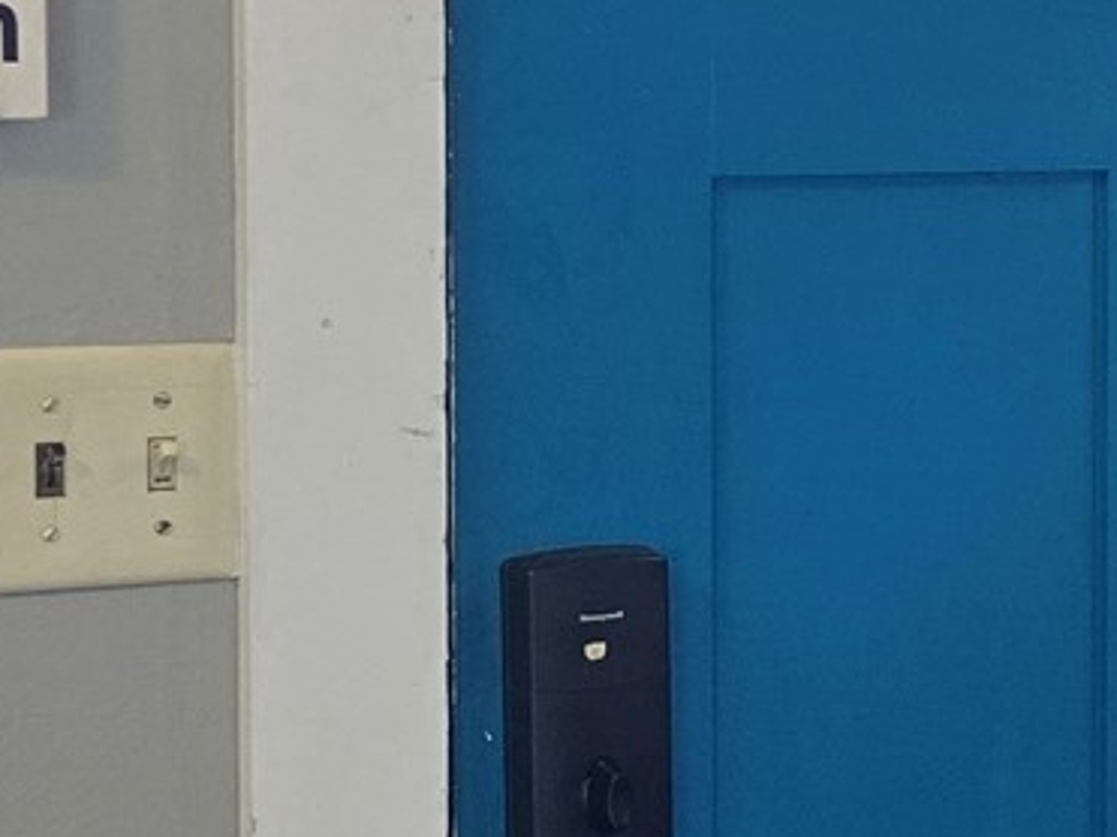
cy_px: 274
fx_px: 4097
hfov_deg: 12.5
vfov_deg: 11.7
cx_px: 2604
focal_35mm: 127
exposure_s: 1/120
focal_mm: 6.3
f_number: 1.7
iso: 320
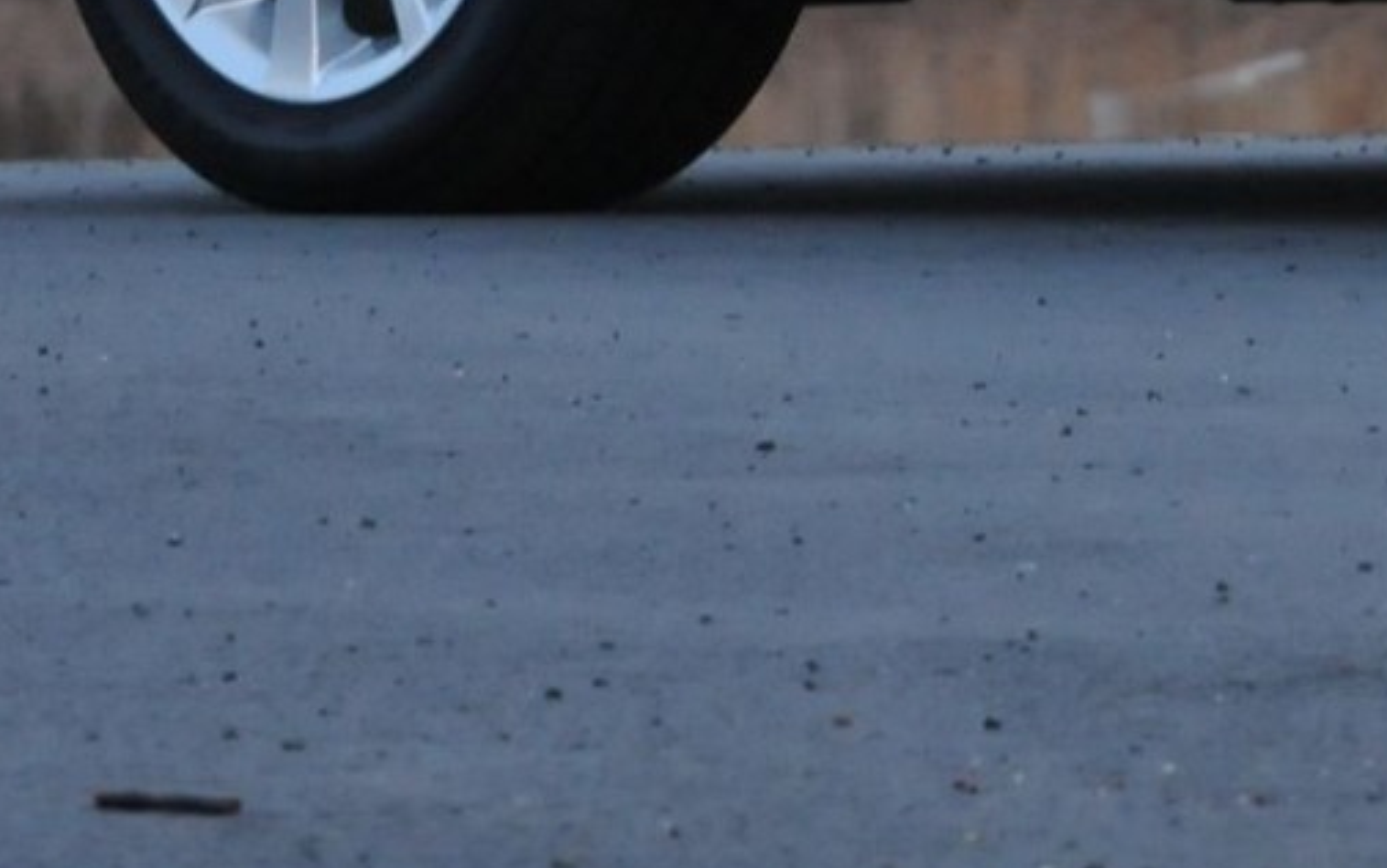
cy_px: -987
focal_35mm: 643
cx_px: 2661
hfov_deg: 3.2
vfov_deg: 2.0
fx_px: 24296
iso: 800
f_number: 8
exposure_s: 1/60
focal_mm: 85
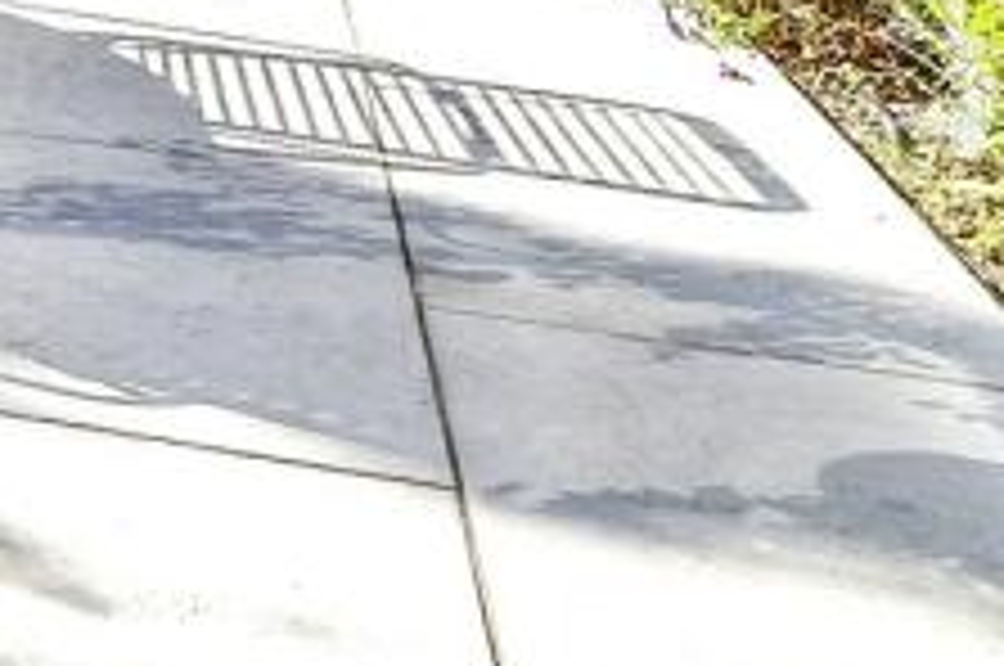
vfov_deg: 11.2
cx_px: -653
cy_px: -466
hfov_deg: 15.8
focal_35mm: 115
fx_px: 3203
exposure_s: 1/160
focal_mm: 17
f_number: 8
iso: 160
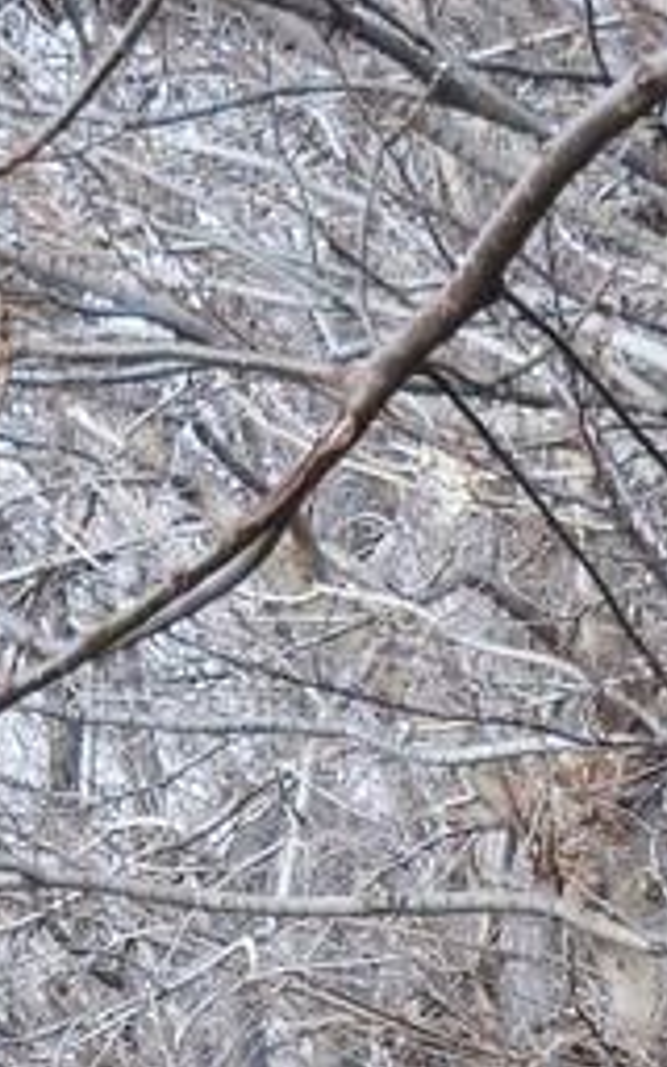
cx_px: 946
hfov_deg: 1.3
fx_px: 28299
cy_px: 2005
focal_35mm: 973
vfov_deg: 2.2
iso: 100
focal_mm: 39.4
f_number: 5.3
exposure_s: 1/125
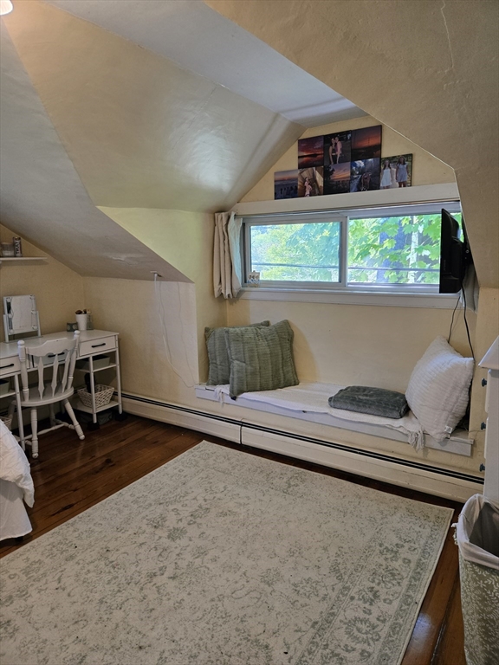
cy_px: 332
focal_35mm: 23
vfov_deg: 73.9
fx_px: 442
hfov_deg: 58.9
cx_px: 250
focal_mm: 5.4
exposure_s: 1/120
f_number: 1.8
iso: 250
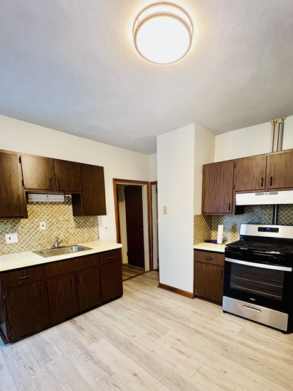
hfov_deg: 77.9
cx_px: 159
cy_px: 239
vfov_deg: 93.0
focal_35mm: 16
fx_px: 181
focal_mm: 1.57
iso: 500
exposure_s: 1/60
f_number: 1.8
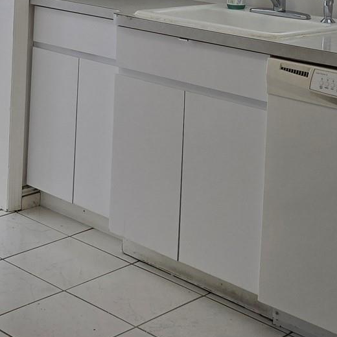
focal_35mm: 80
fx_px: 881
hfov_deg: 21.5
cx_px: 93
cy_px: -39
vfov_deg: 20.6
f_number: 1.7
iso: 80
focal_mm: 6.3
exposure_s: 1/120
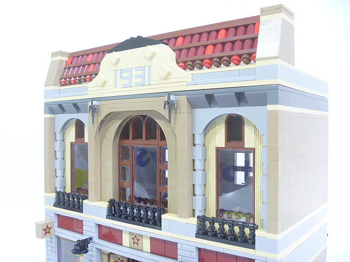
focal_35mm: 35
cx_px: 175
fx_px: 354
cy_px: 131
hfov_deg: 52.6
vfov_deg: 40.7
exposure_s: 1/13
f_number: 3.5
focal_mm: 6.3
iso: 400
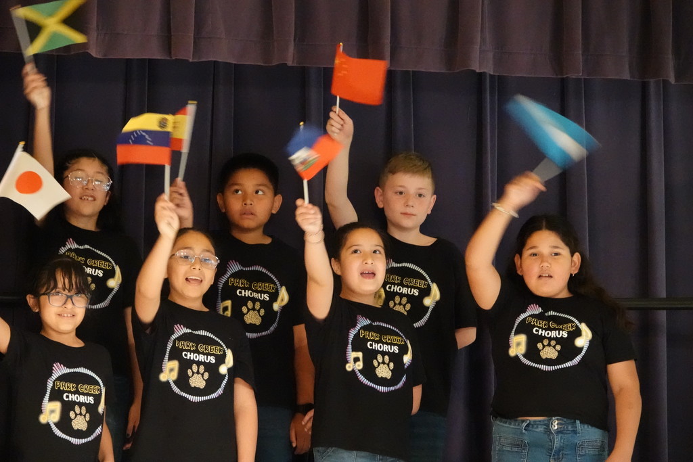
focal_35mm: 247
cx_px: 346
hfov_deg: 8.3
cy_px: 231
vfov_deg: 5.6
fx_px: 4755
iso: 6400
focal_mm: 90.45
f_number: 4
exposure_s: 1/40
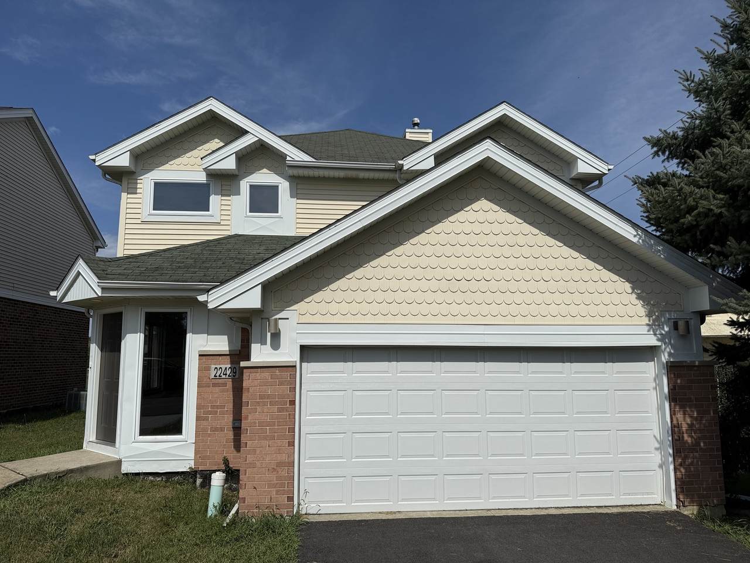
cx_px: 375
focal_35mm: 24
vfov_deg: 56.8
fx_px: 520
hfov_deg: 71.6
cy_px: 282
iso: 80
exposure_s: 1/14286
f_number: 1.78
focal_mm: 6.76
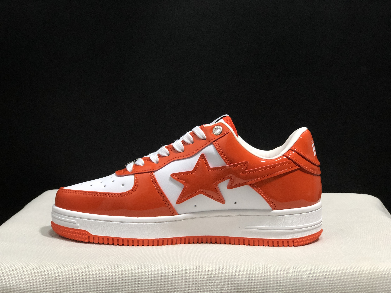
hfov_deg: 33.8
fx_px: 644
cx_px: 196
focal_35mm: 57
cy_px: 146
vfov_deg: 25.7
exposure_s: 1/30
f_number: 2.8
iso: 80
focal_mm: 6.6
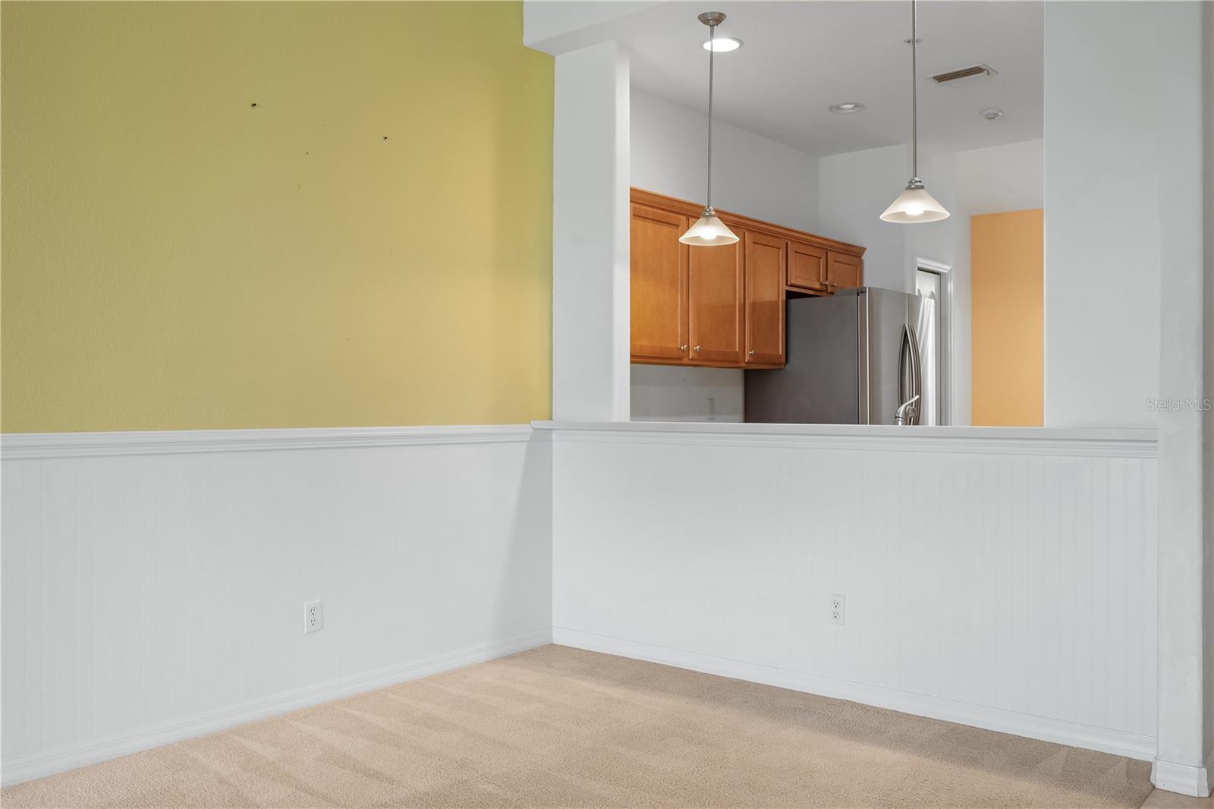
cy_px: 404
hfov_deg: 61.9
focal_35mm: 30
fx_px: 1011
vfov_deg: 43.6
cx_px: 607
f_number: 8
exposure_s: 1/15
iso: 500
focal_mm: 30
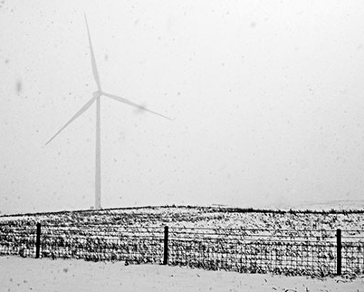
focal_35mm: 35
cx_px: 178
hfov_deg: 51.5
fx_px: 377
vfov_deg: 42.3
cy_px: 146
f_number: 10
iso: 64
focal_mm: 20
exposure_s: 1/400
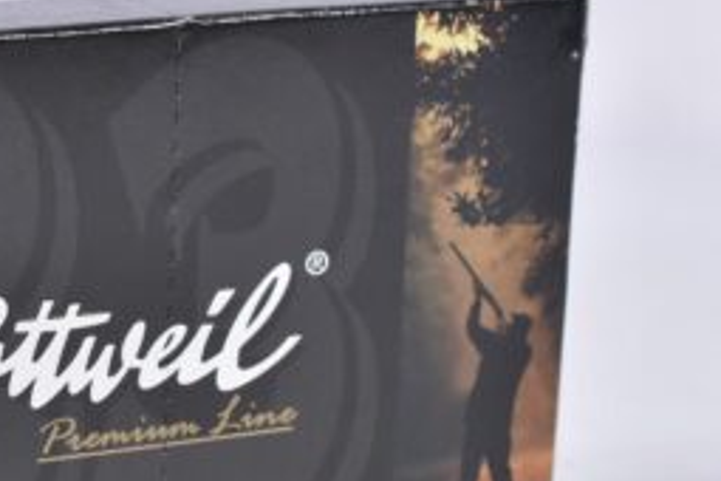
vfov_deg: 7.1
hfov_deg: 10.5
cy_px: 351
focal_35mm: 194
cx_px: 88
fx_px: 3889
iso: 640
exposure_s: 1/40
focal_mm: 55
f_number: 5.6
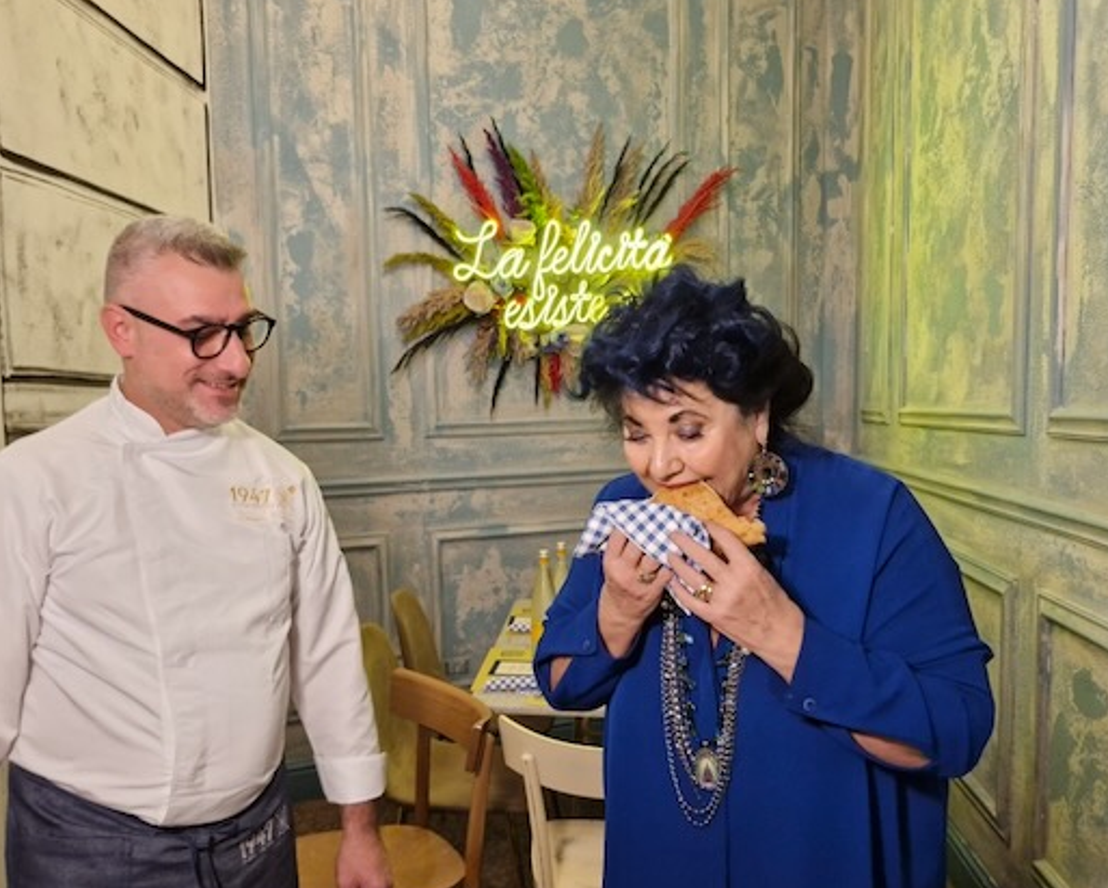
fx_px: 919
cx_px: 436
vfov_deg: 51.5
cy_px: 495
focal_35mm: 28
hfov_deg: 61.6
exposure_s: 1/100
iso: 400
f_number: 1.8
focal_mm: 5.54
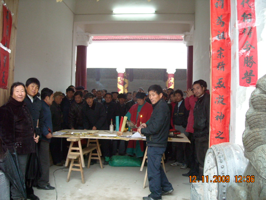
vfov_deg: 40.7
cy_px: 100
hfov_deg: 52.6
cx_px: 133
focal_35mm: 35
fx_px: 269
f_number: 2.8
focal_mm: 5.7
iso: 400
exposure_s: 1/45
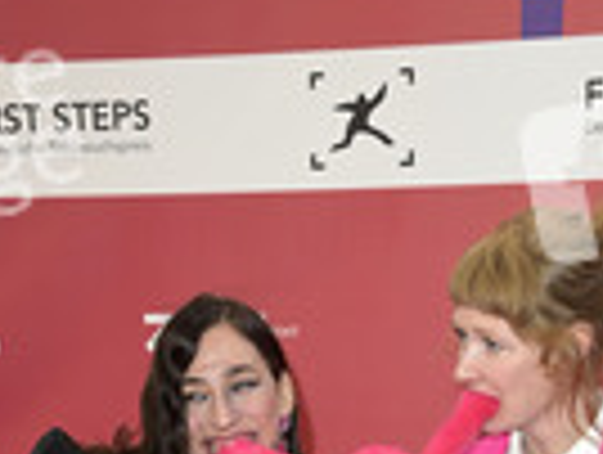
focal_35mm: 126
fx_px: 2199
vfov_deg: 11.0
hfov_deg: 15.6
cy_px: 832
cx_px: 342
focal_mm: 44
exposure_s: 1/250
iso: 400
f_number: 5.6
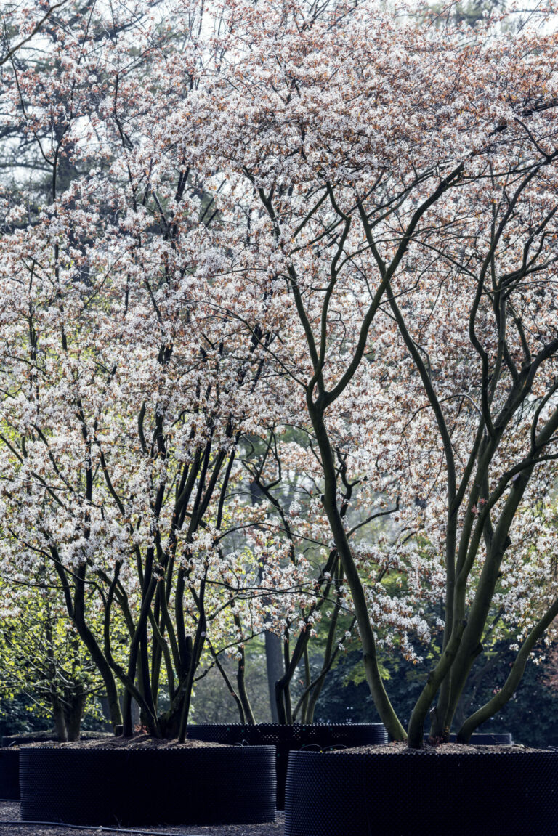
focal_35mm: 165
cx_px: 279
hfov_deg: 8.3
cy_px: 418
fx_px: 3834
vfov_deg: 12.4
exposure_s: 1/250
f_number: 8
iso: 200
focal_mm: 165
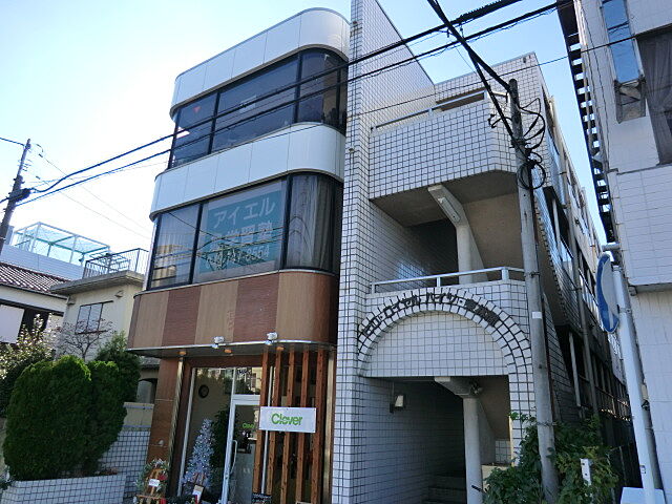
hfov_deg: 71.6
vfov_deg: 56.8
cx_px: 336
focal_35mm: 24
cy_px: 252
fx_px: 466
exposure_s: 1/500
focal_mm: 4.3
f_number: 3.2
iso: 80
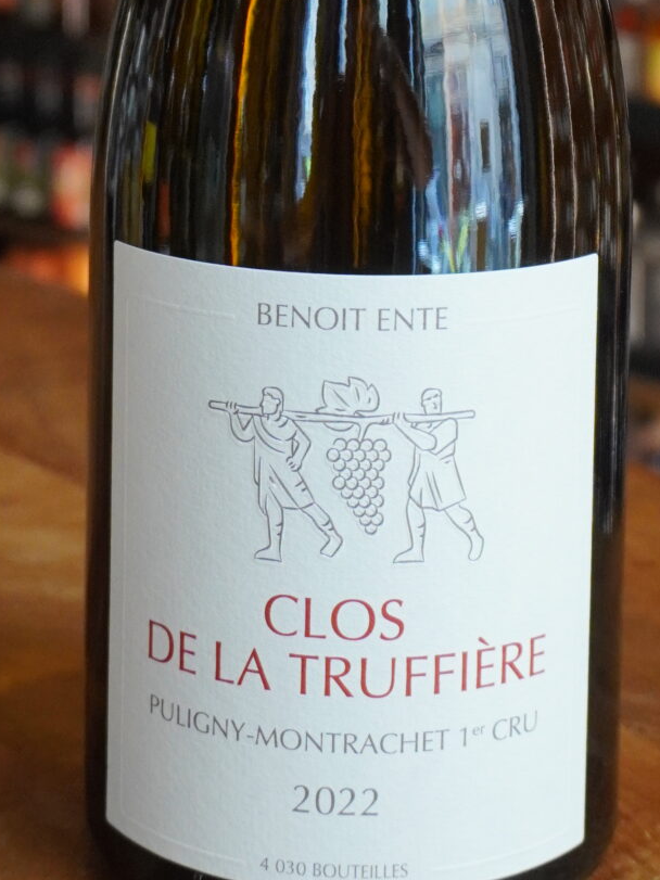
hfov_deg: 17.1
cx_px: 344
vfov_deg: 21.4
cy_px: -101
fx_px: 2200
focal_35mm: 87
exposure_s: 1/200
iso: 1000
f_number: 4.5
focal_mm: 19
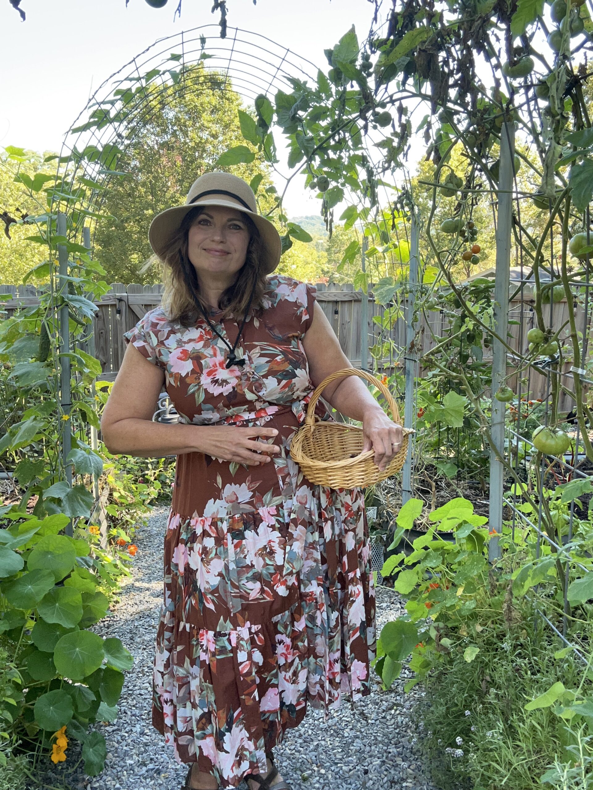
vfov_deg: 60.0
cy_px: 395
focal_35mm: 30
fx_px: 685
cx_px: 296
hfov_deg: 46.8
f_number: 1.9
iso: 80
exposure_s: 1/121
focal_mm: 2.69
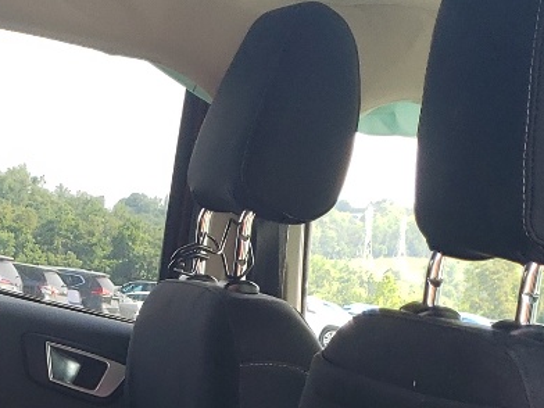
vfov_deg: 13.2
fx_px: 1666
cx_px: -21
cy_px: 608
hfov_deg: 18.0
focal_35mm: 106
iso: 50
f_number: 1.5
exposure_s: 1/250
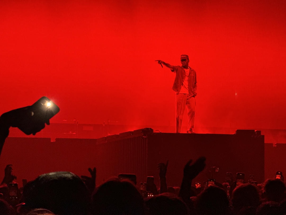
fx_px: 991
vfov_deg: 12.3
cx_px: 143
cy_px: 108
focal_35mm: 120
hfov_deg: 16.4
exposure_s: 1/60
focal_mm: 15.66
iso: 250
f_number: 2.8
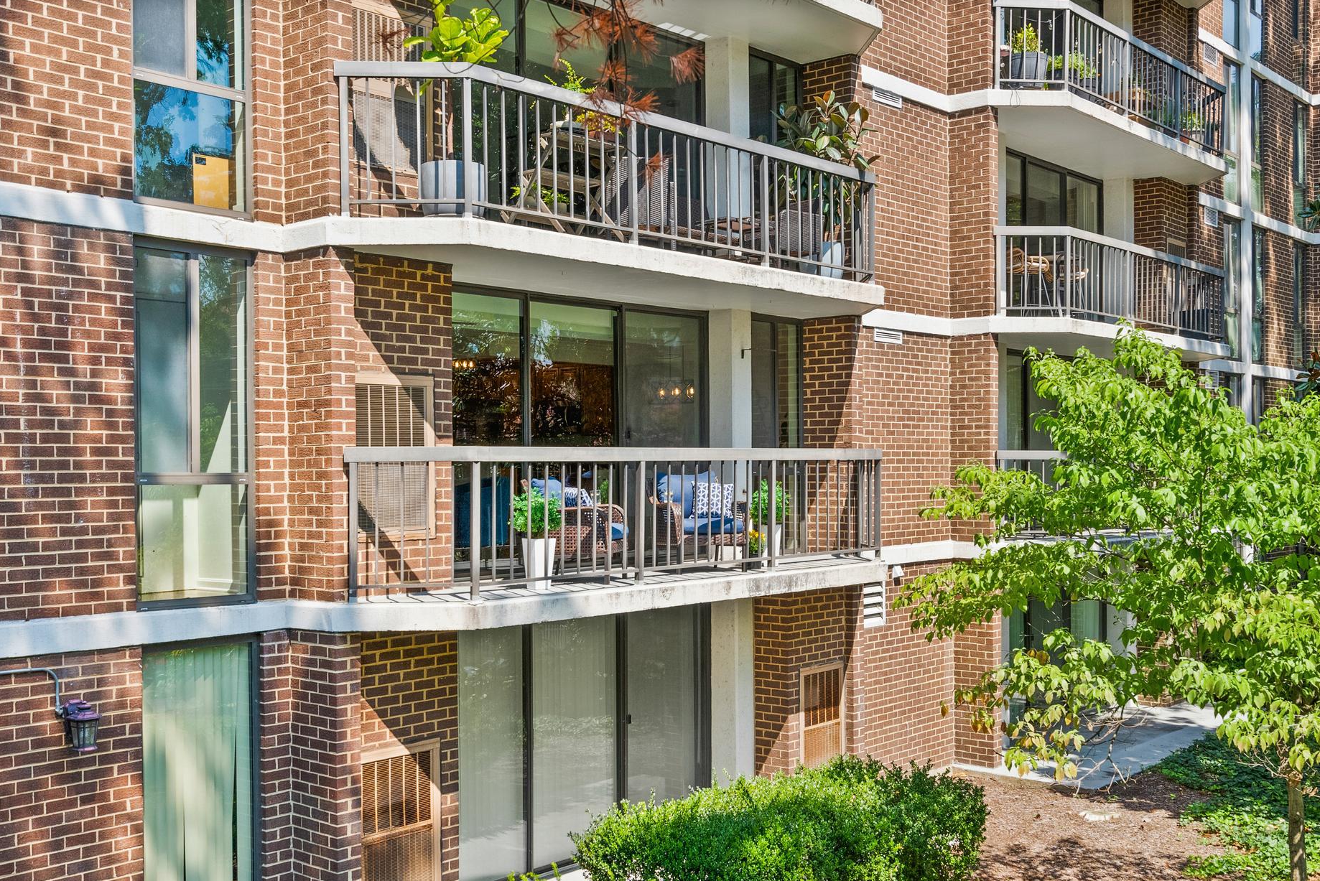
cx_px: 665
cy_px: 478
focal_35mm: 39
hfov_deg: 49.5
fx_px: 1430
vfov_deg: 34.2
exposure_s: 1/640
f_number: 8
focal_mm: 35
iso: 1600
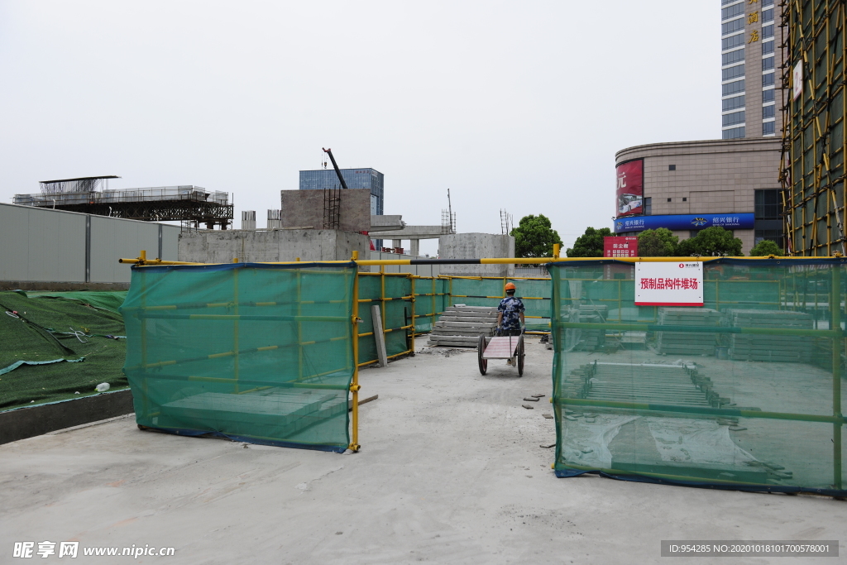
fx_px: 682
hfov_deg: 63.7
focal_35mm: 29
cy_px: 282
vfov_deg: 45.0
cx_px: 424
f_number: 5.6
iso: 400
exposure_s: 1/1250
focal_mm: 29
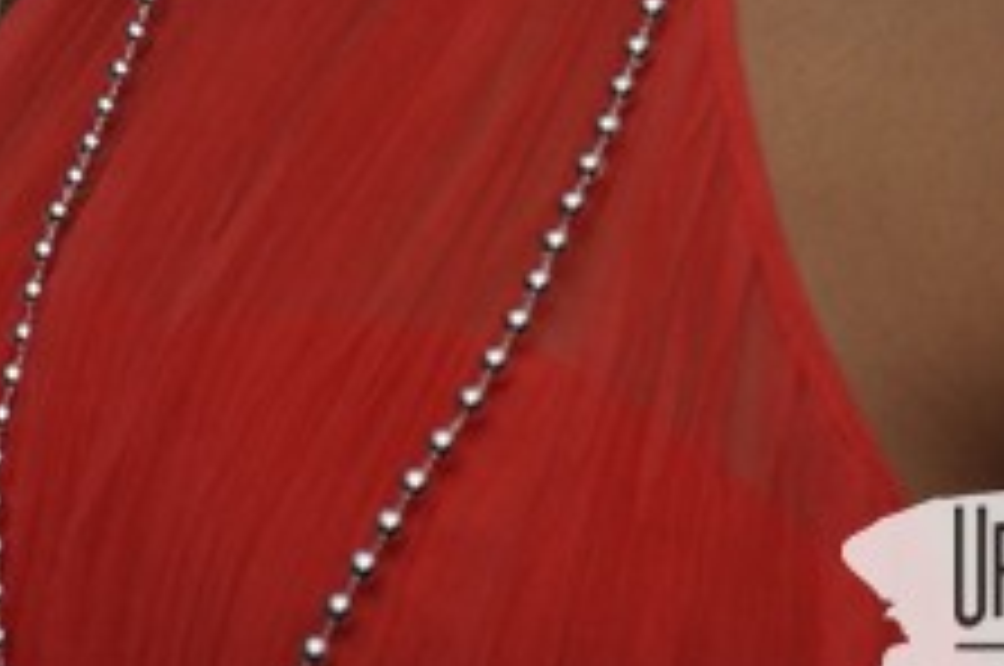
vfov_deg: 4.7
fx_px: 7881
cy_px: -765
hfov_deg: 7.1
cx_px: -648
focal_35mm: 283
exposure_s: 1/60
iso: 400
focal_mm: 42
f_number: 4.8
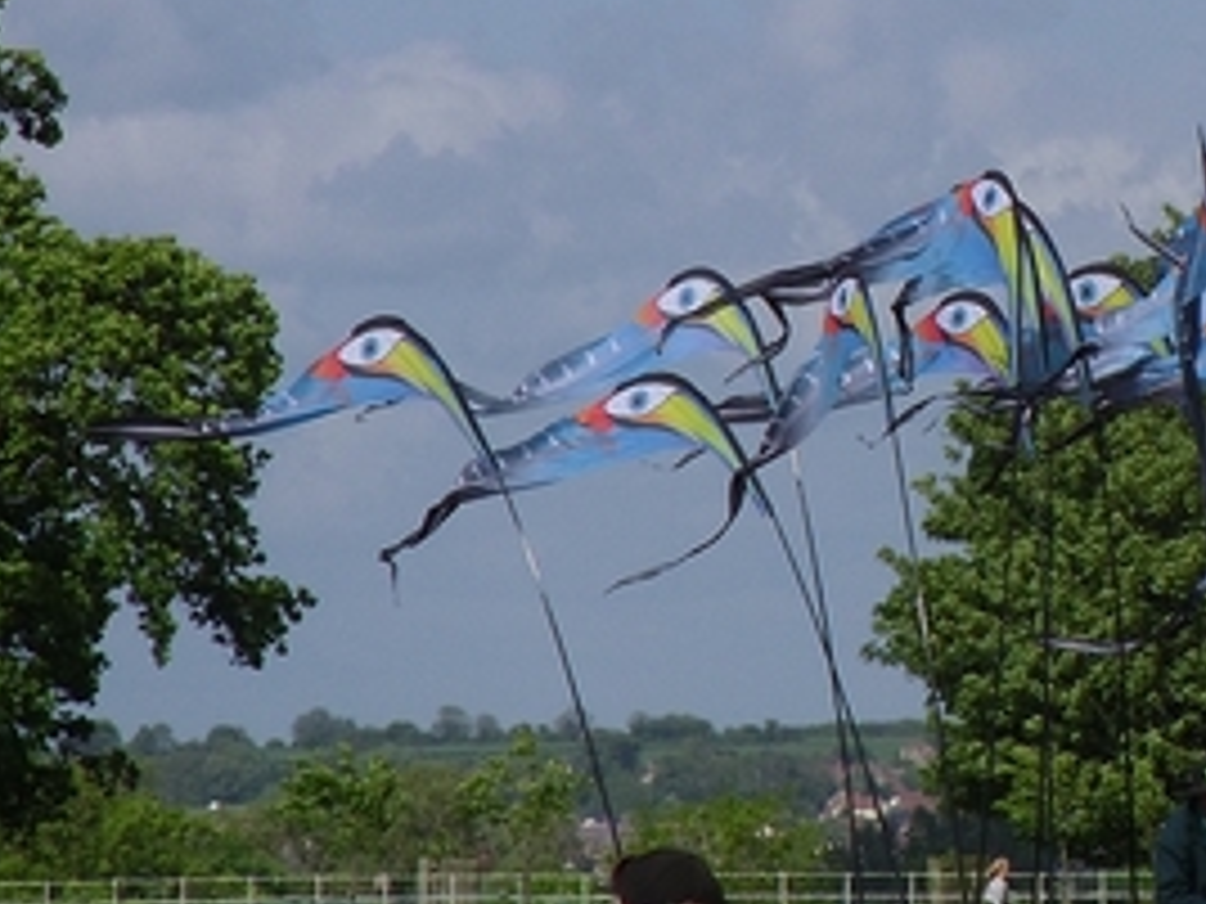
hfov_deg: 3.5
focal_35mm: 572
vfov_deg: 2.6
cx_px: 1276
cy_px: 184
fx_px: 19928
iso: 80
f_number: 5.5
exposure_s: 1/789
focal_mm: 39.2
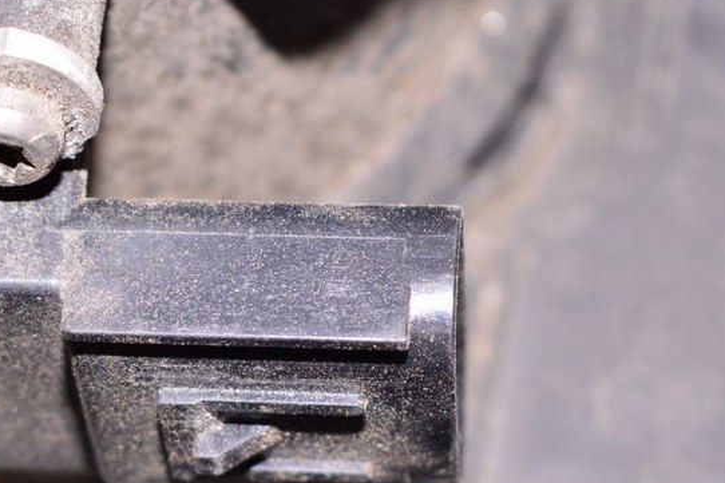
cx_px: 157
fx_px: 2738
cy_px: 351
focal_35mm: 136
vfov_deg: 10.1
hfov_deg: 15.0
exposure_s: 1/200
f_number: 8
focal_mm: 48
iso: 1600
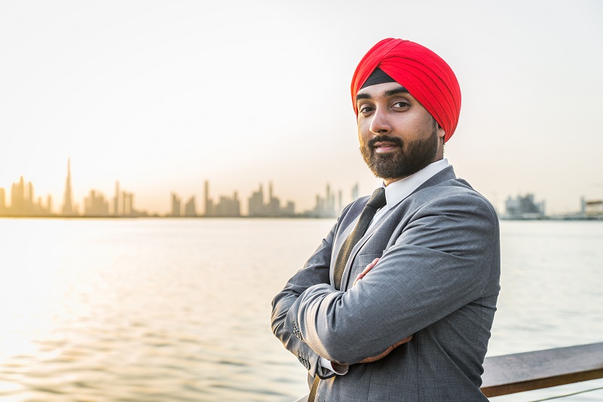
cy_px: 201
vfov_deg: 29.3
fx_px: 771
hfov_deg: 42.7
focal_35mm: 46
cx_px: 302
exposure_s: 1/100
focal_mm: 46
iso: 100
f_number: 4
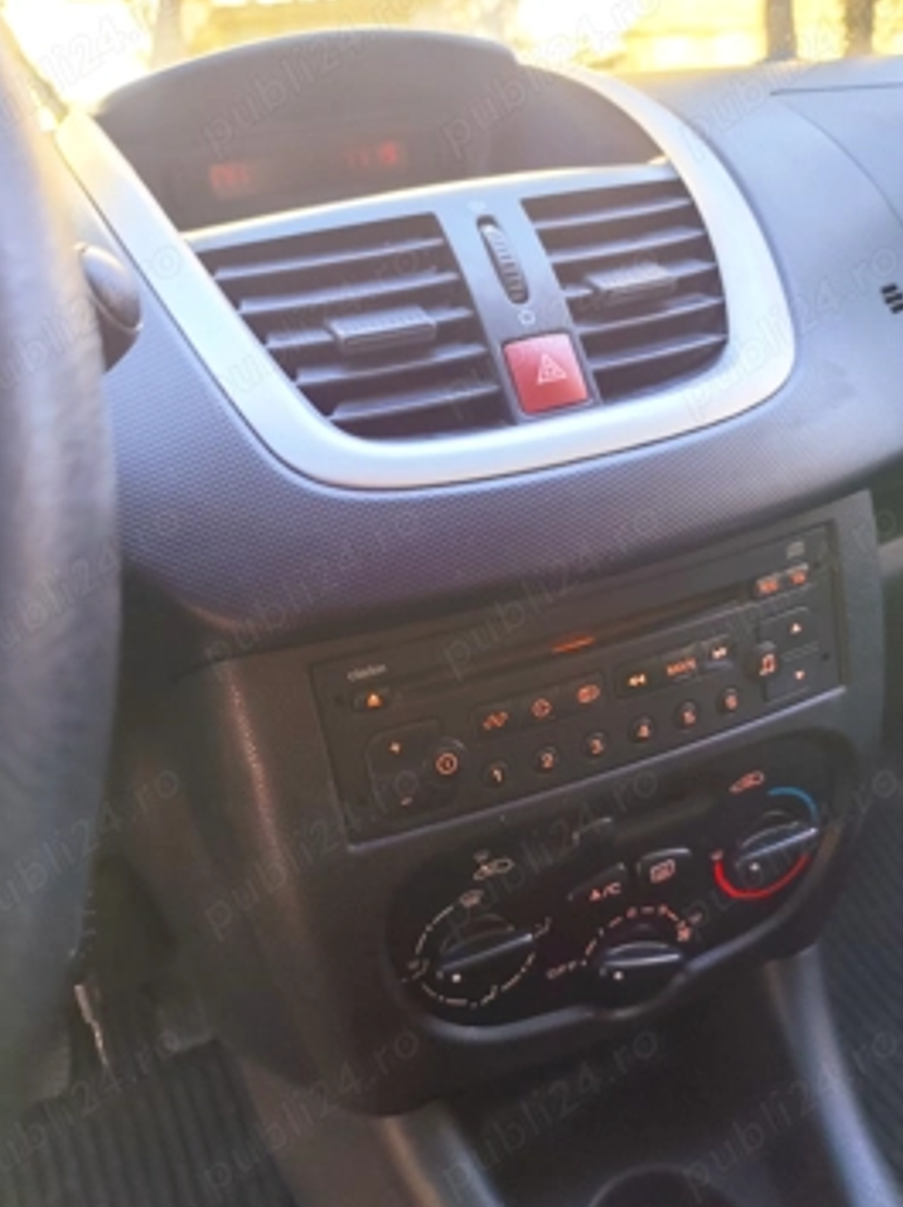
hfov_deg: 53.0
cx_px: 429
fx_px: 905
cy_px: 644
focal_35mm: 26
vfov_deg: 67.3
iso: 125
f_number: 1.65
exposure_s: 1/100
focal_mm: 6.19
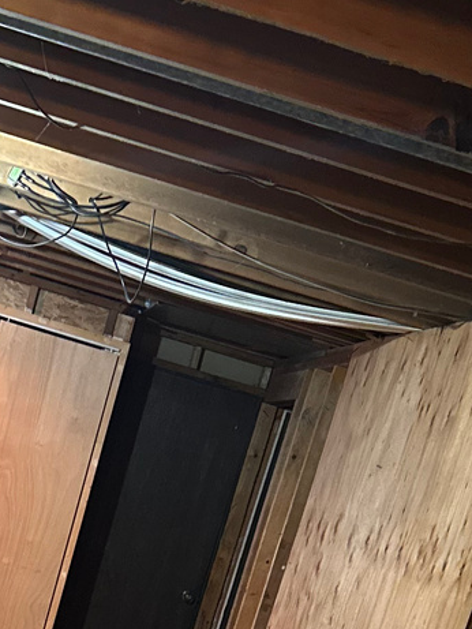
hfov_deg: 18.2
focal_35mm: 80
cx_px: 56
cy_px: 819
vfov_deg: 21.9
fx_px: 1454
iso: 1000
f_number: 1.78
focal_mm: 6.86
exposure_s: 1/40
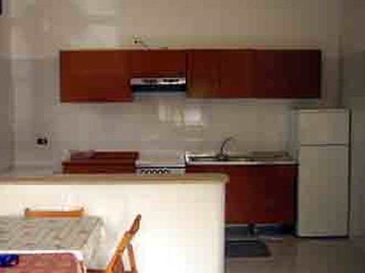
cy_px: 136
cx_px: 182
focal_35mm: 47
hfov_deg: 40.4
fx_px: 496
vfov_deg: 30.9
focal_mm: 6.1
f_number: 2.9
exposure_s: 1/30
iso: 50
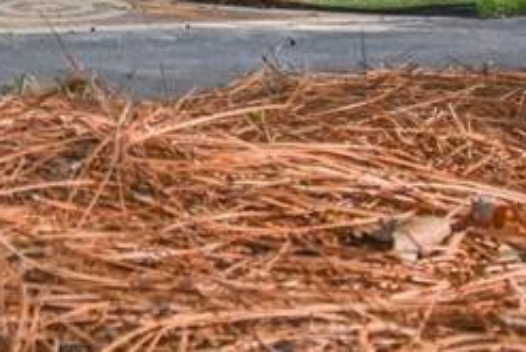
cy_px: -198
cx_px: -115
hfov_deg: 26.8
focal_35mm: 66
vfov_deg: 18.1
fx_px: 965
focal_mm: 10
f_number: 4.5
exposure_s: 1/1000
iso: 640
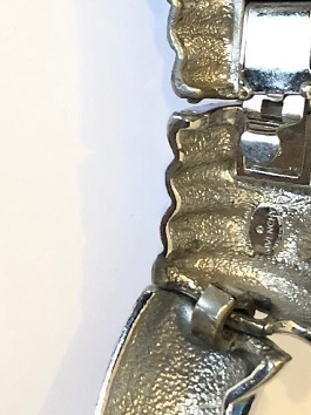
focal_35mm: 99
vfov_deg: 19.6
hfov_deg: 14.6
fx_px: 1187
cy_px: 86
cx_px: -25
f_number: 1.8
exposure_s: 1/14
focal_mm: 3.99
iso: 100
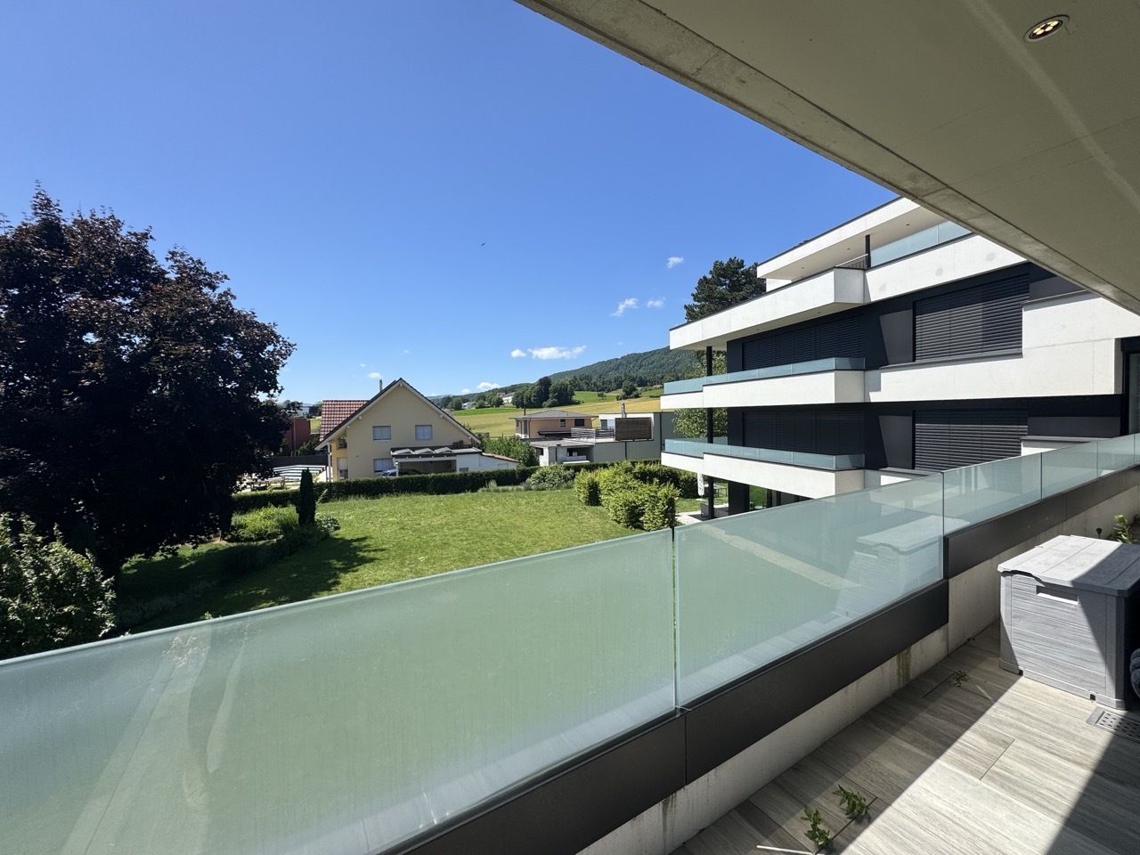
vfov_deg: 85.7
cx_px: 570
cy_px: 428
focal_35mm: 14
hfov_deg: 102.1
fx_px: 461
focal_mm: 2.22
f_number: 2.2
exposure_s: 1/1880
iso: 50
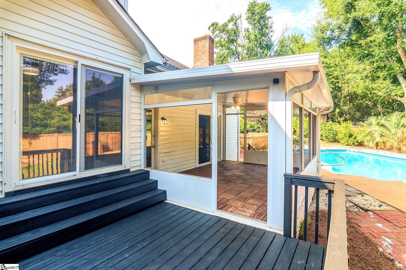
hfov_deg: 96.7
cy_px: 135
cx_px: 203
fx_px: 180
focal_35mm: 16
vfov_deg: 73.7
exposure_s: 1/400
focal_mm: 11
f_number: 5.6
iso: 200
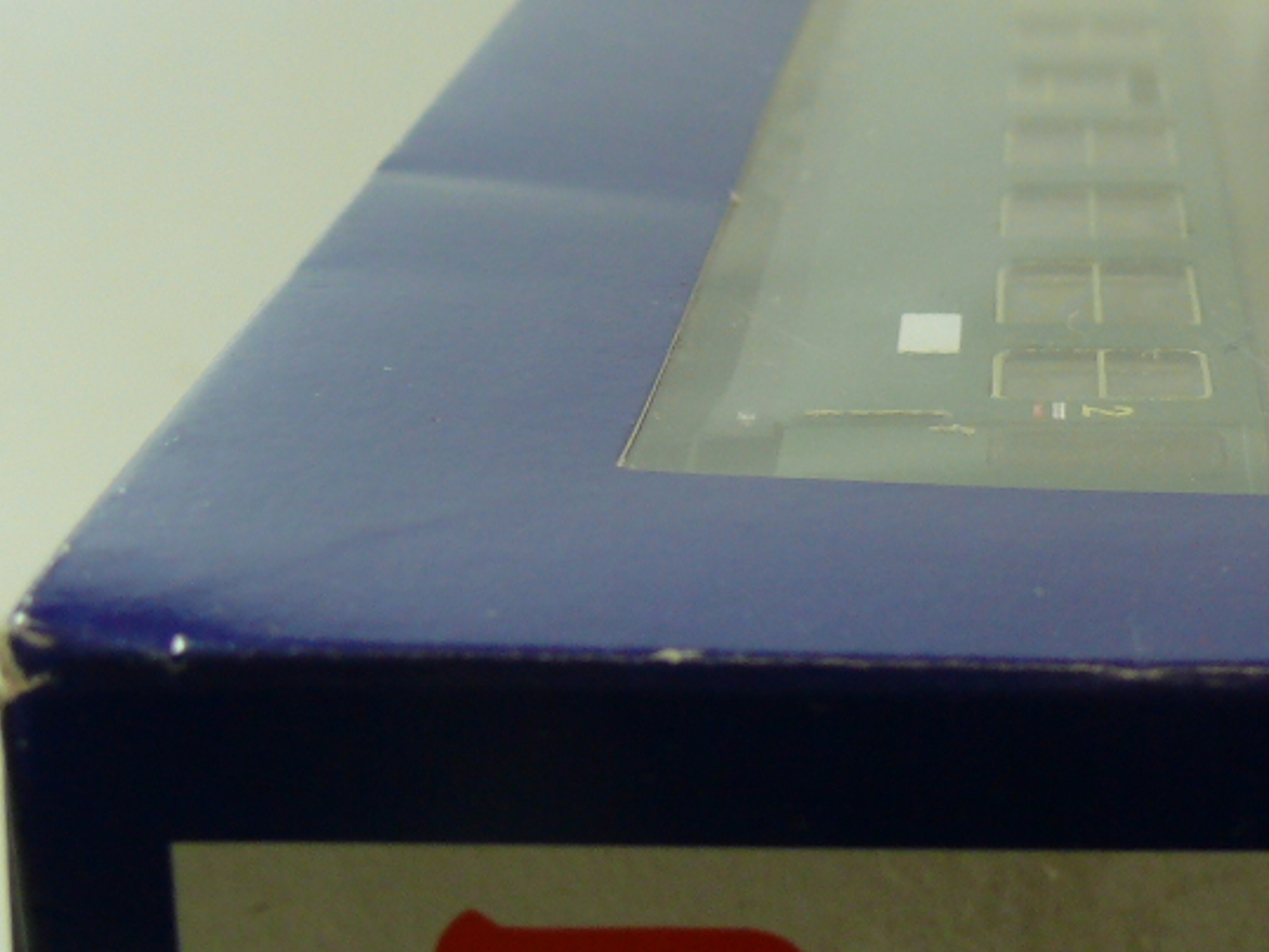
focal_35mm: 104
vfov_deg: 14.2
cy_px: 542
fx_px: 3814
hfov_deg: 18.4
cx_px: 1245
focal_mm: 7.4
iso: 100
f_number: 3.6
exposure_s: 1/100
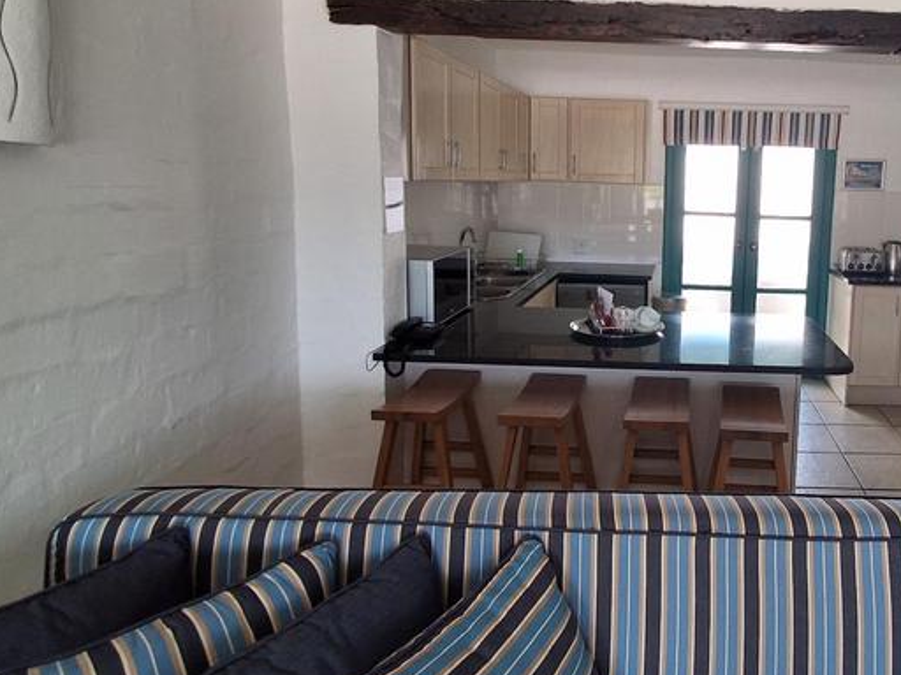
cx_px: 667
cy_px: 239
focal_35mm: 25
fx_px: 651
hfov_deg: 65.5
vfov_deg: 54.0
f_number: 2.2
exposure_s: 1/50
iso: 40
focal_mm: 1.64
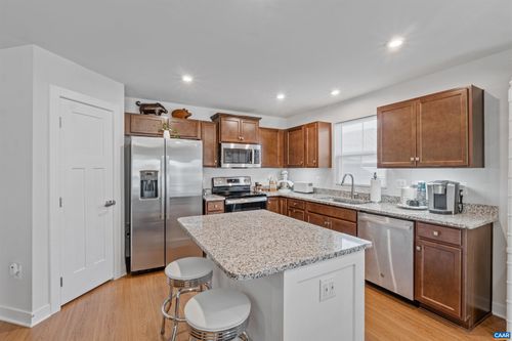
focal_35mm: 16
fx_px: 235
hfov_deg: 95.0
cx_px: 256
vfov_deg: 72.0
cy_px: 170
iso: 200
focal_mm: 11
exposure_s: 1
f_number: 10
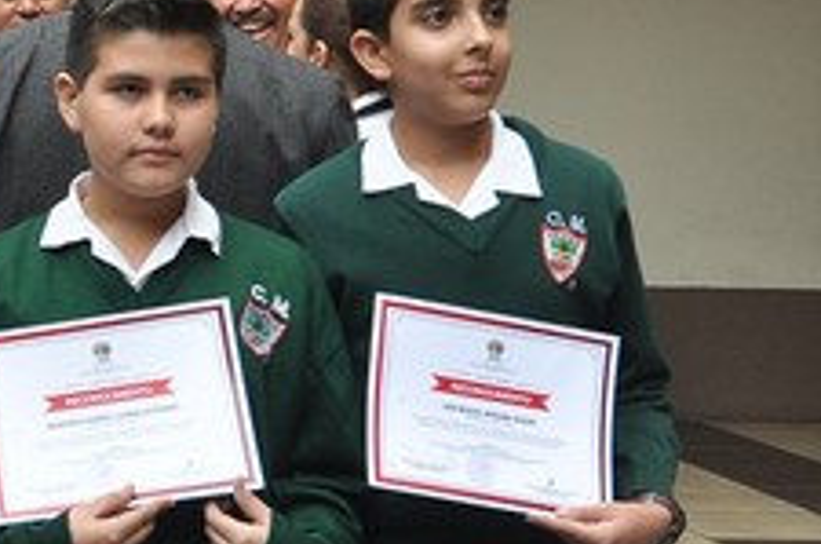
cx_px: -288
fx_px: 2627
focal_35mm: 115
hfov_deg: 16.6
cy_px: 279
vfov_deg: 11.8
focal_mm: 27
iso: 640
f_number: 5.6
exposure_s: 1/125
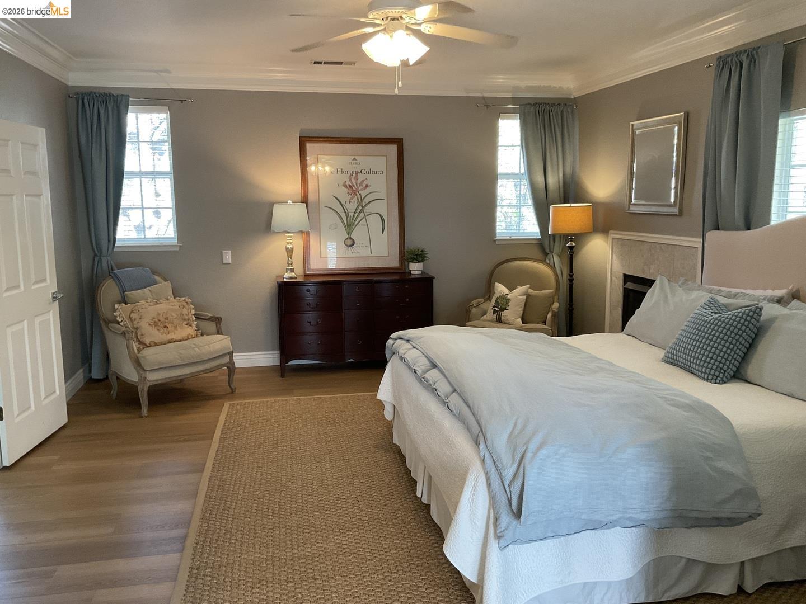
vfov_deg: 48.2
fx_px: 675
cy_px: 302
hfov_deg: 61.7
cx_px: 403
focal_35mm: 29
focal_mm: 3
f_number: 1.8
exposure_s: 1/60
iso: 125
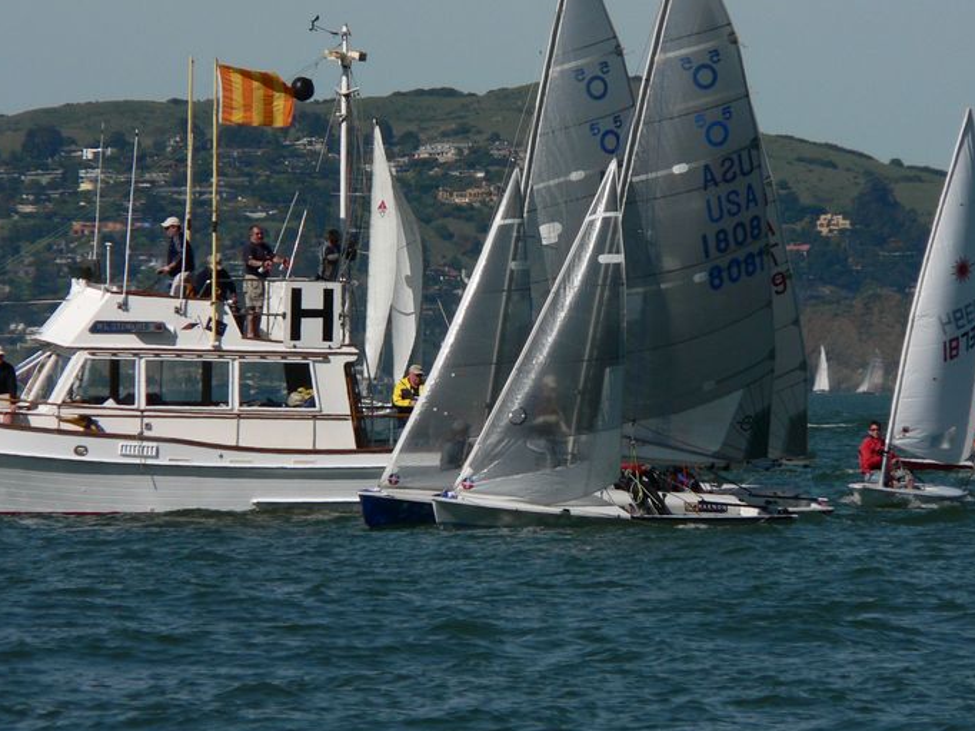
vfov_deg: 2.9
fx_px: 14275
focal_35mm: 507
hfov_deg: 3.9
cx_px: 489
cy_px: 326
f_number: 5.6
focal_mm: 72
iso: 80
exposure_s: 1/800
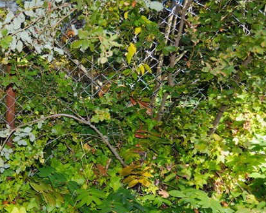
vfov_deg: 24.1
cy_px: 142
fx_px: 496
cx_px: -47
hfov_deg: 26.8
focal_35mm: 63
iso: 100
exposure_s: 1/200
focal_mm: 18
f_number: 3.5
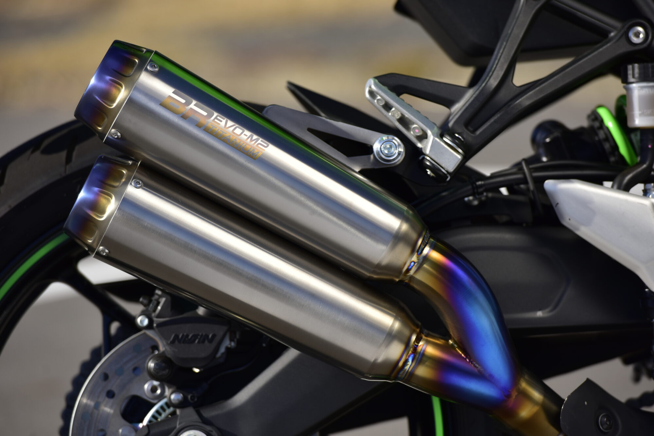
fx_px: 3634
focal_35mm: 200
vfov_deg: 6.9
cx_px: 327
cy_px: 218
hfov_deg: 10.3
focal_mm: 200
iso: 160
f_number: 5
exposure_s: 1/1600
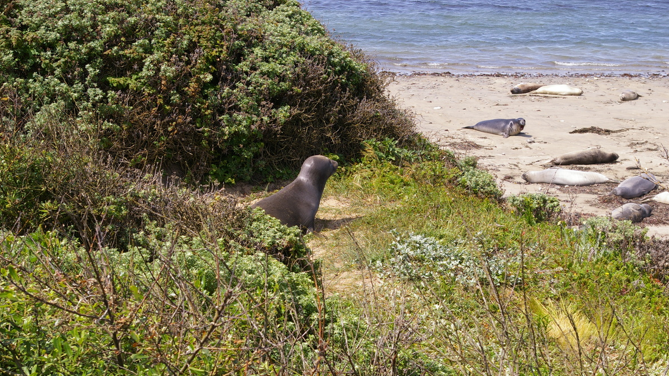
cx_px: 334
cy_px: 189
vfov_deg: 17.6
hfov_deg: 30.8
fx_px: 1216
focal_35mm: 69
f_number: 9.5
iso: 200
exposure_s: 1/250
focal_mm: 43
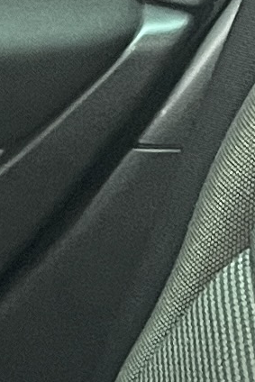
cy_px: 924
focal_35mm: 257
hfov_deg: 5.0
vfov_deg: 7.5
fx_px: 2728
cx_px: -609
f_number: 1.6
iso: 320
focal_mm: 4.2
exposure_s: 1/60
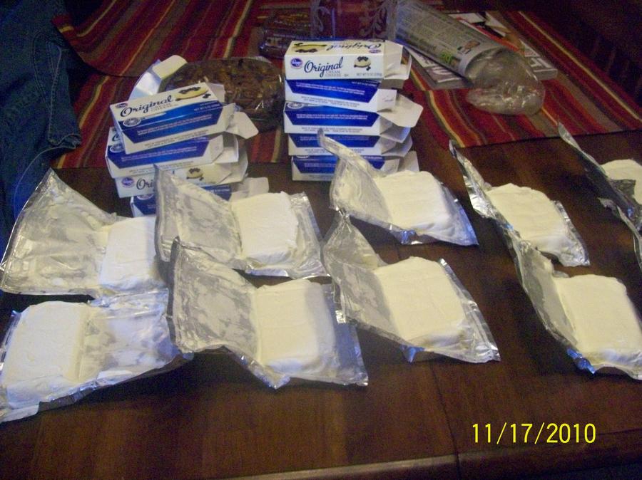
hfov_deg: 51.4
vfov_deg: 39.6
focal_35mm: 36
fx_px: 667
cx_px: 321
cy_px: 240
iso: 504
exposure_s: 1/128
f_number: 2.7
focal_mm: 6
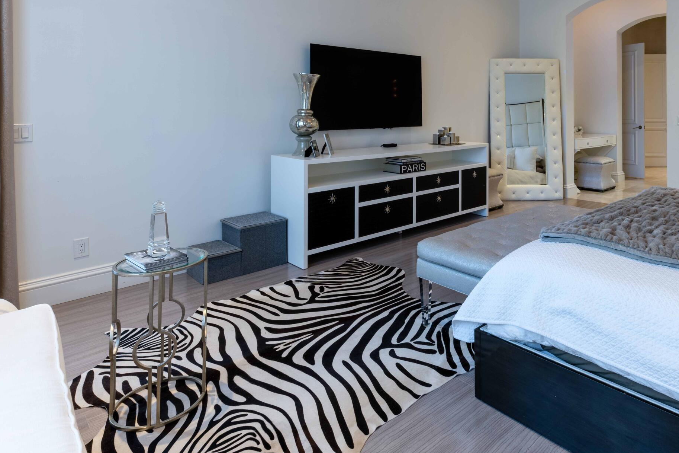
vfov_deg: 52.5
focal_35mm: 23
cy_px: 109
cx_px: 442
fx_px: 434
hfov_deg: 74.2
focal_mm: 14
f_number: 13
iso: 100
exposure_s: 1
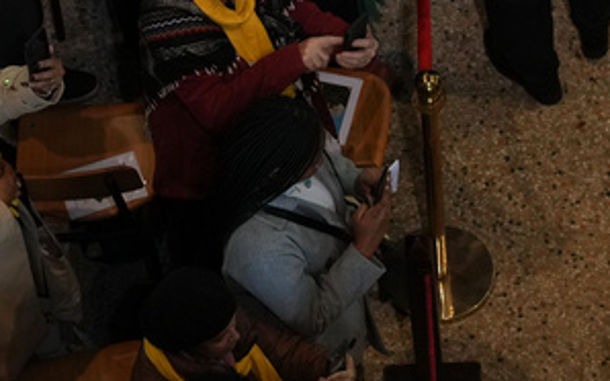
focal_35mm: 245
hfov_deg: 8.4
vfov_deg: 5.3
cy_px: 318
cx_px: 841
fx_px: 4071
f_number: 3.5
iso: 2000
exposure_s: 1/400
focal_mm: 70
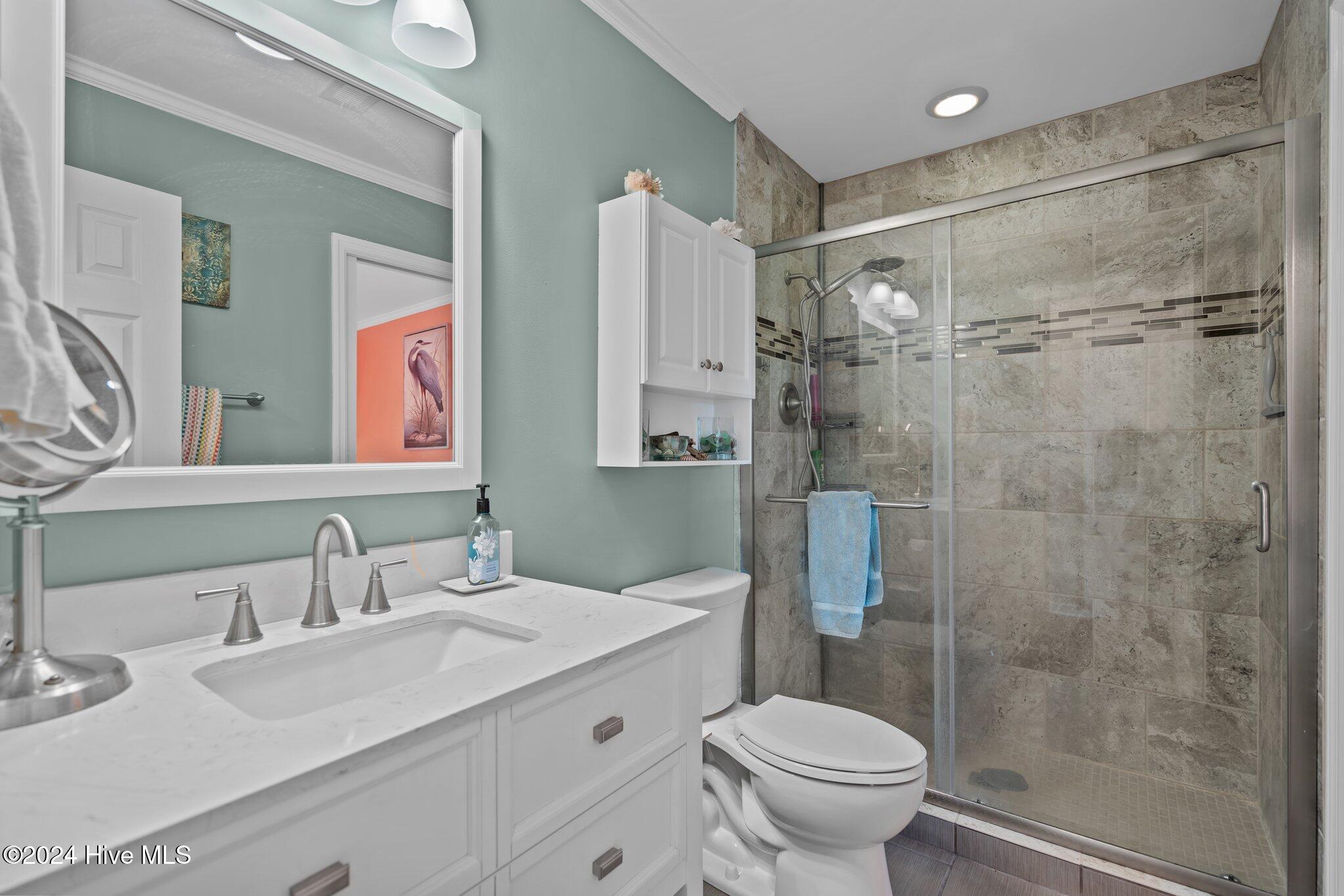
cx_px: 672
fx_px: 597
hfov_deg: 96.7
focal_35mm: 16
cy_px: 448
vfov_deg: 73.7
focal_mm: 16
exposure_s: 1/5
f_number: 4
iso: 320
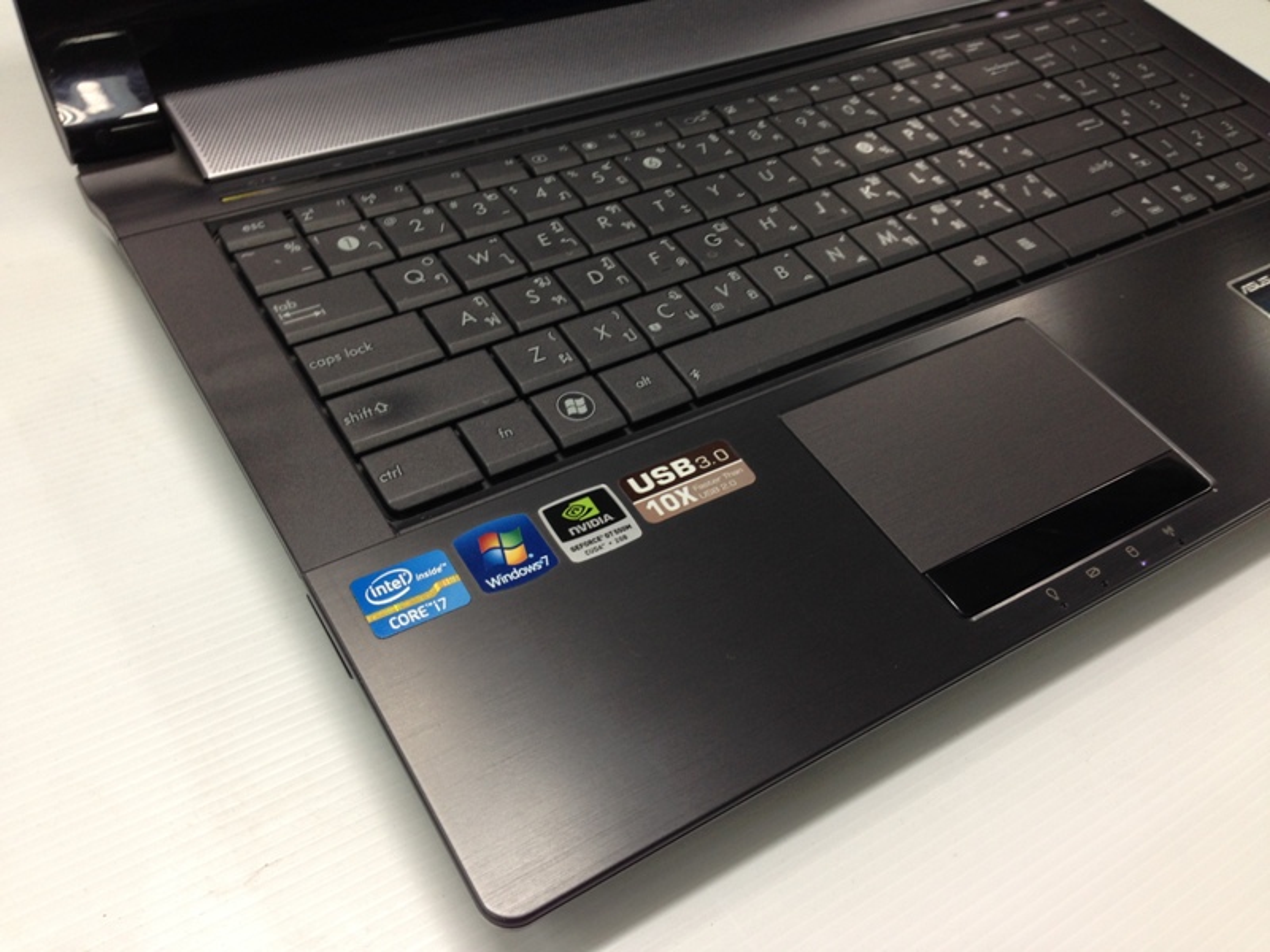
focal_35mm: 33
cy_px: 476
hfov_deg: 55.4
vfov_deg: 42.9
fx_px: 1211
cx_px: 635
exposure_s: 1/20
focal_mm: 4.12
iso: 50
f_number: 2.4
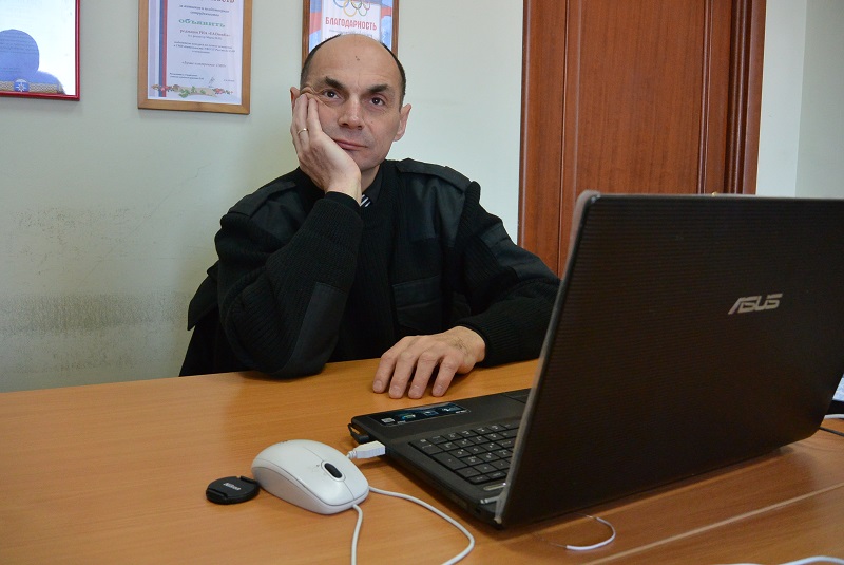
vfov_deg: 45.0
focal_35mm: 29
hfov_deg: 63.6
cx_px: 422
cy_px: 282
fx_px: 680
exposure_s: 1/125
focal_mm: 11
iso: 560
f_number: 3.5
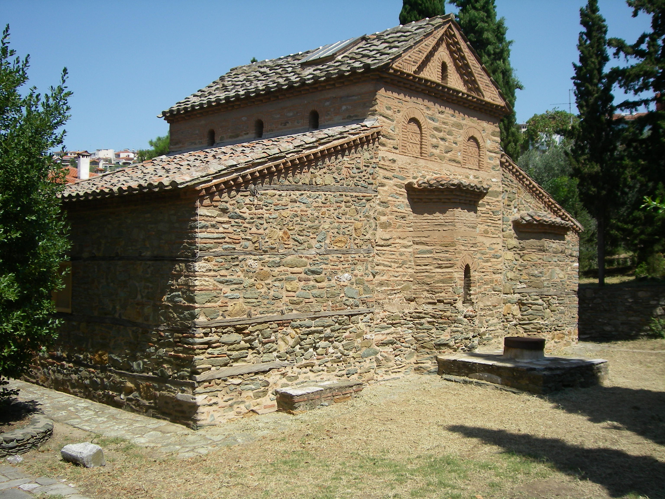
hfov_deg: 49.0
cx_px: 332
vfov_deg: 37.7
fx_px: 730
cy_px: 250
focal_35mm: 38
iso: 64
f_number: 4.3
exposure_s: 1/500
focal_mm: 6.2
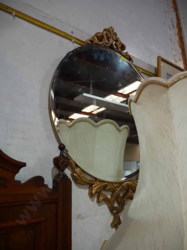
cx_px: 94
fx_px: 202
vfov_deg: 63.4
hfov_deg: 49.8
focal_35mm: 28
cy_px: 125
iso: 200
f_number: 3.5
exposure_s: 1/80
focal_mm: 14
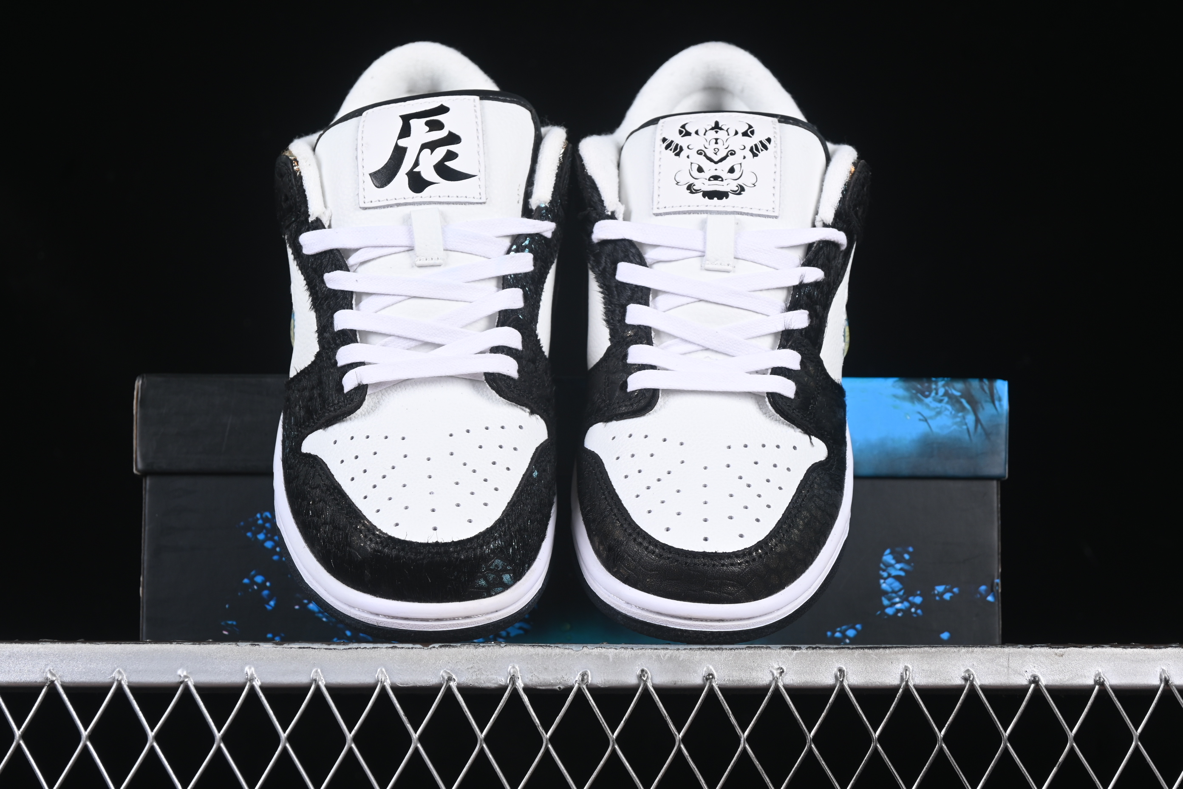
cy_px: 394
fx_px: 2464
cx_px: 592
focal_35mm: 75
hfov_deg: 27.0
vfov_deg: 18.2
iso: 160
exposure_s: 1/60
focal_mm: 50
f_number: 6.3
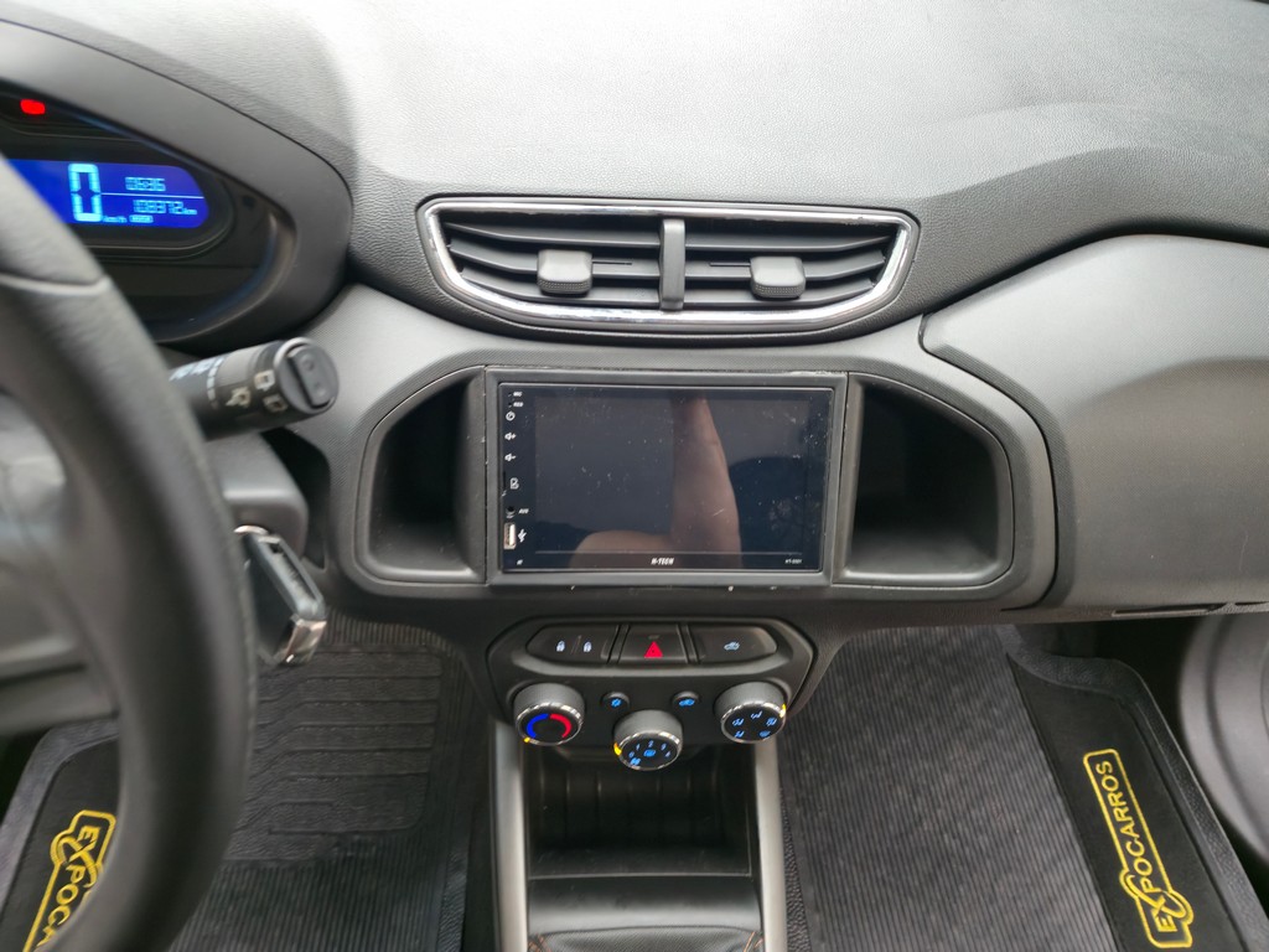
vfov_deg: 58.9
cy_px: 476
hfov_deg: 73.9
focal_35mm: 23
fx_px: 843
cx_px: 634
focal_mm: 6.3
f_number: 1.7
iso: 320
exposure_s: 1/40
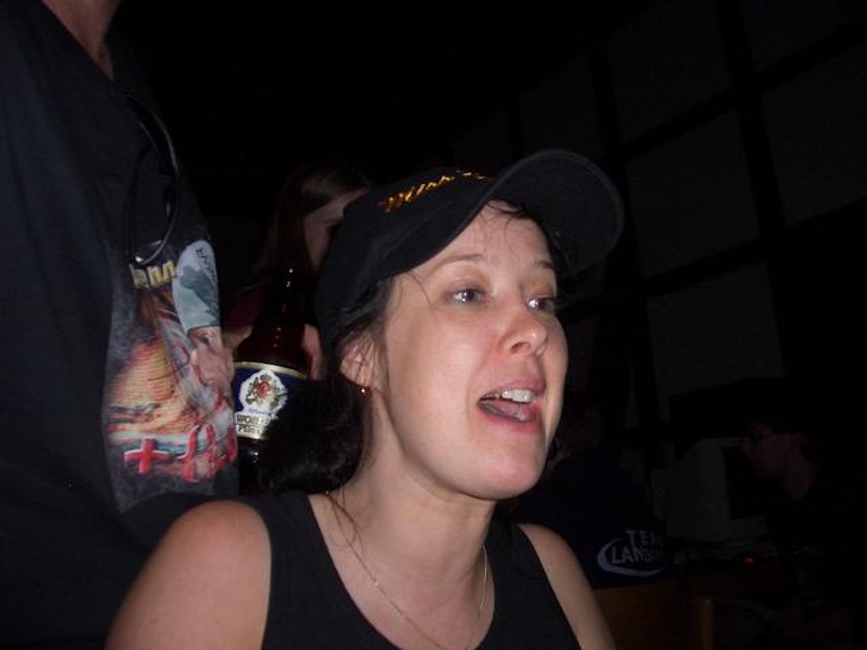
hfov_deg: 52.6
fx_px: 877
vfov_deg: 40.7
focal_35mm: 35
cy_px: 325
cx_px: 434
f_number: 2.6
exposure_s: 1/40
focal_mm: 5.8
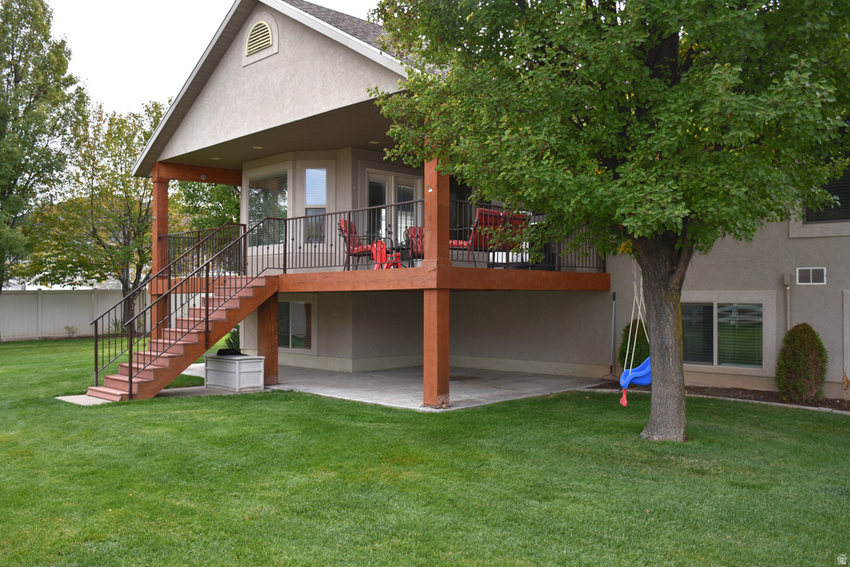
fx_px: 779
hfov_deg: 57.2
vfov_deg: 40.0
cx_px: 425
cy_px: 284
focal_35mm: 33
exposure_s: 1/250
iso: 100
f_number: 3.5
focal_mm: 22
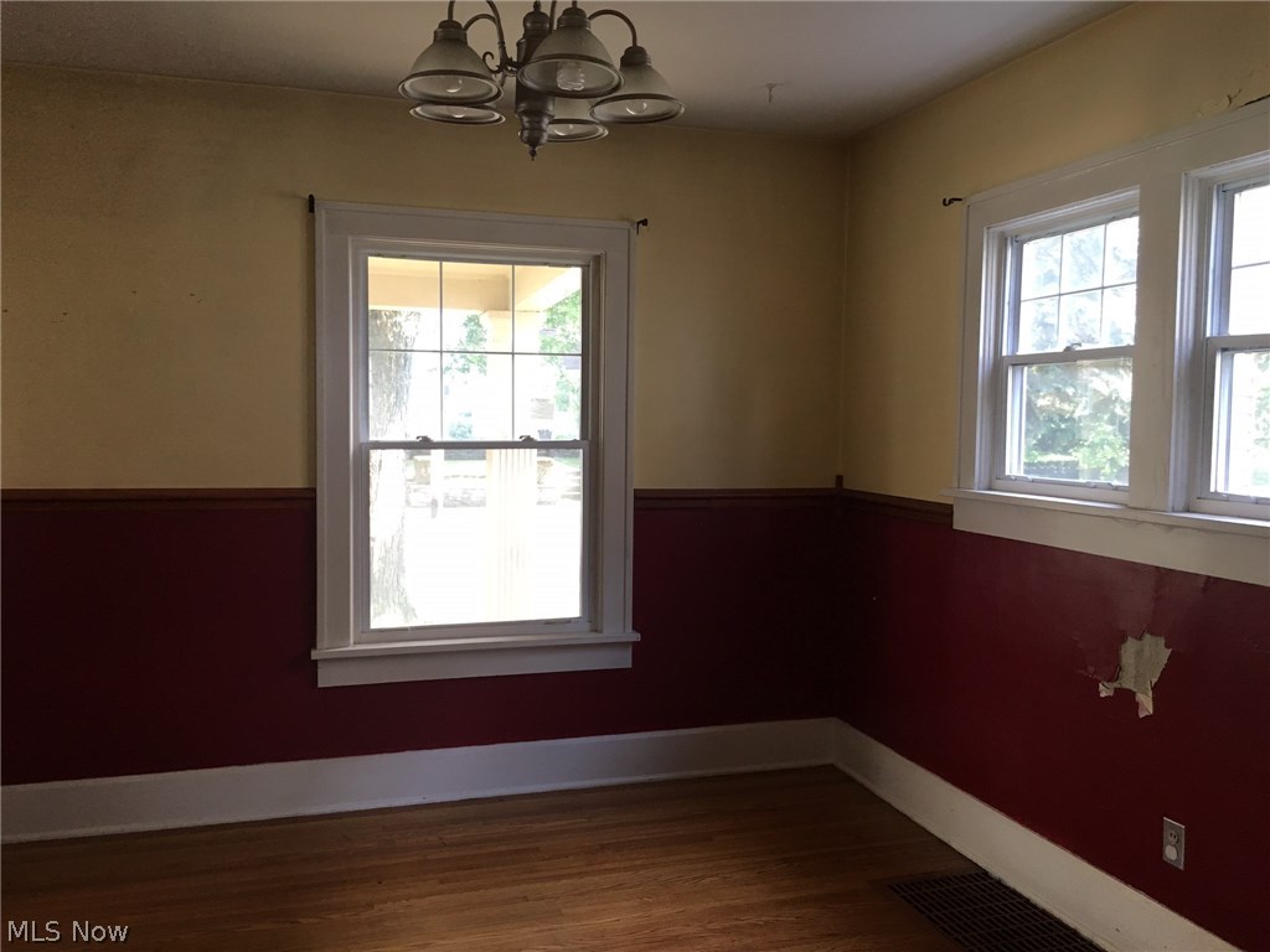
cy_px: 476
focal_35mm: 29
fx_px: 1064
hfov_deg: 61.7
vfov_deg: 48.2
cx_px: 635
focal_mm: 4.15
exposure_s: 1/30
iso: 40
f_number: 2.2
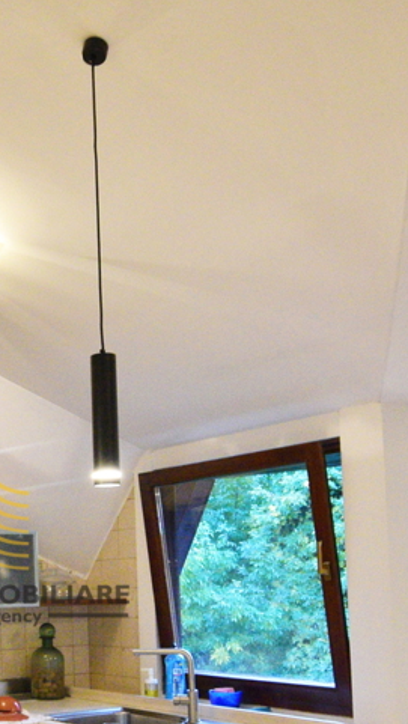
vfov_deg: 42.6
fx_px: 903
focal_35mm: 47
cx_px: -38
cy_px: 525
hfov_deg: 23.9
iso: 2000
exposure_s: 1/30
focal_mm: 12
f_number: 4.8
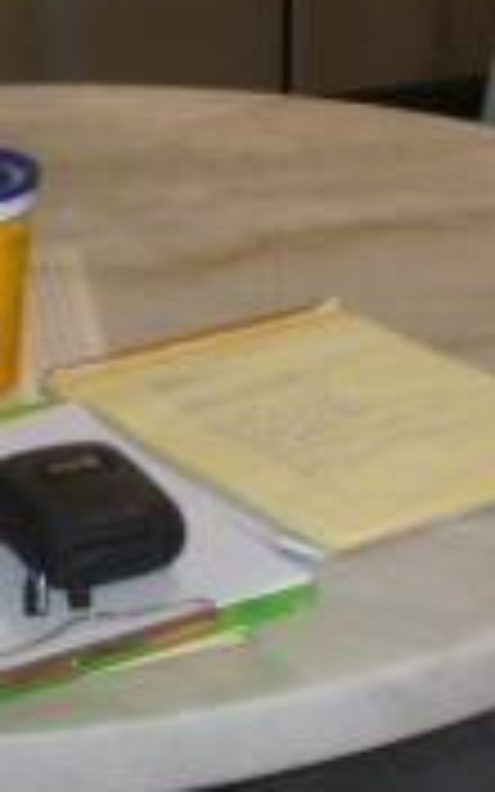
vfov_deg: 17.9
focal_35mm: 108
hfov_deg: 11.8
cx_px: 648
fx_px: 2331
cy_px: -279
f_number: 3.3
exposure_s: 1/30
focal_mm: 5
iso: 320
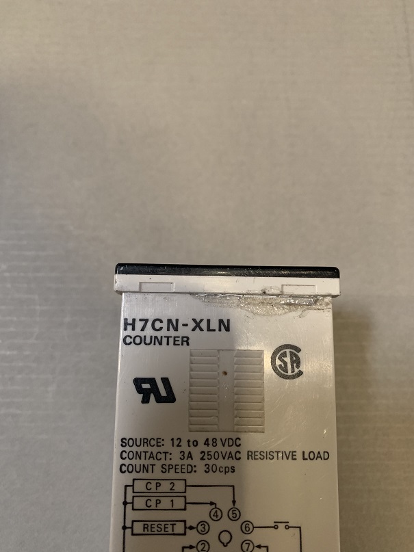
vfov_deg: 67.3
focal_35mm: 26
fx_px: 415
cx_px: 207
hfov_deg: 53.1
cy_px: 276
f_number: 1.8
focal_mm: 4.25
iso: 400
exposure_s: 1/40
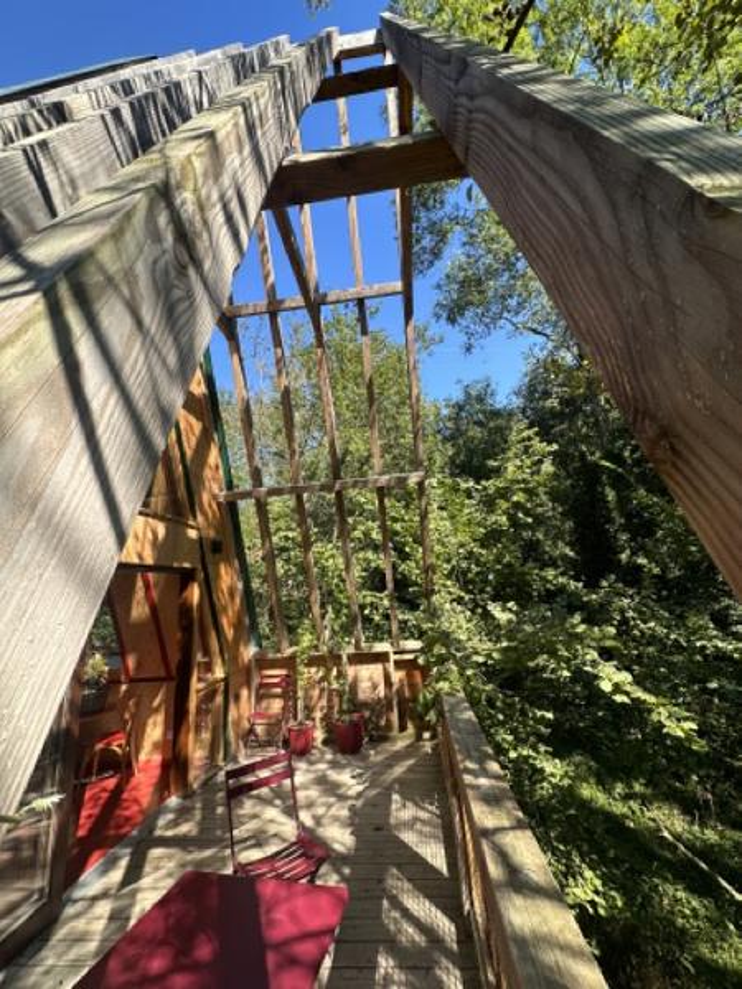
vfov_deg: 102.1
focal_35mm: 14
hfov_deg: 85.7
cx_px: 371
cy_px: 494
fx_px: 400
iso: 40
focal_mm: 2.22
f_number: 2.2
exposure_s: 1/485
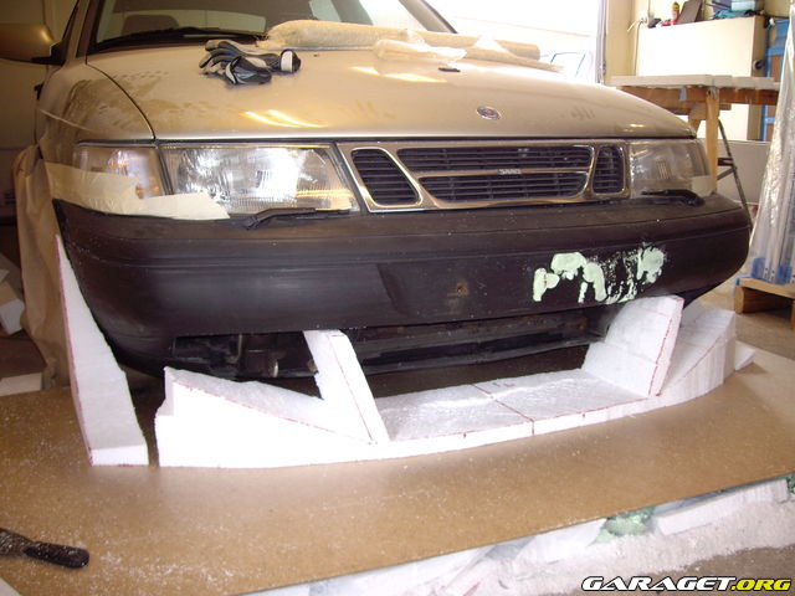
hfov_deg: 49.0
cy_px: 298
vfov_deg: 37.7
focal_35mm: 38
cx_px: 398
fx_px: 873
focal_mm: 6.2
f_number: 2.7
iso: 100
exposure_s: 1/30
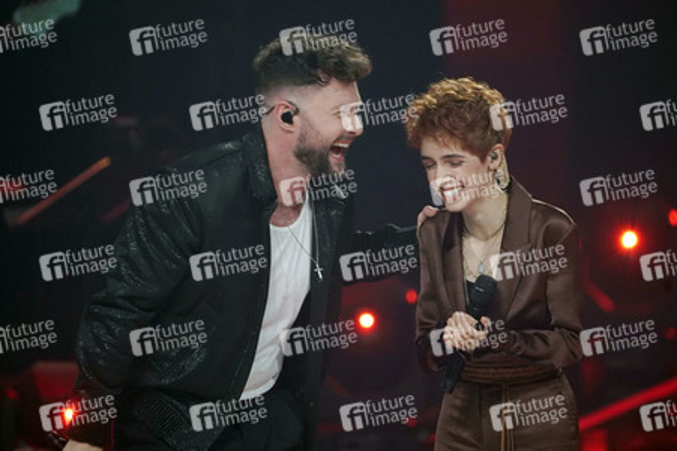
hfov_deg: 3.4
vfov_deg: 2.3
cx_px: 338
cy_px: 226
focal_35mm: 600
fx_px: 11275
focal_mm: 600
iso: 4000
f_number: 6.3
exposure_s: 1/160
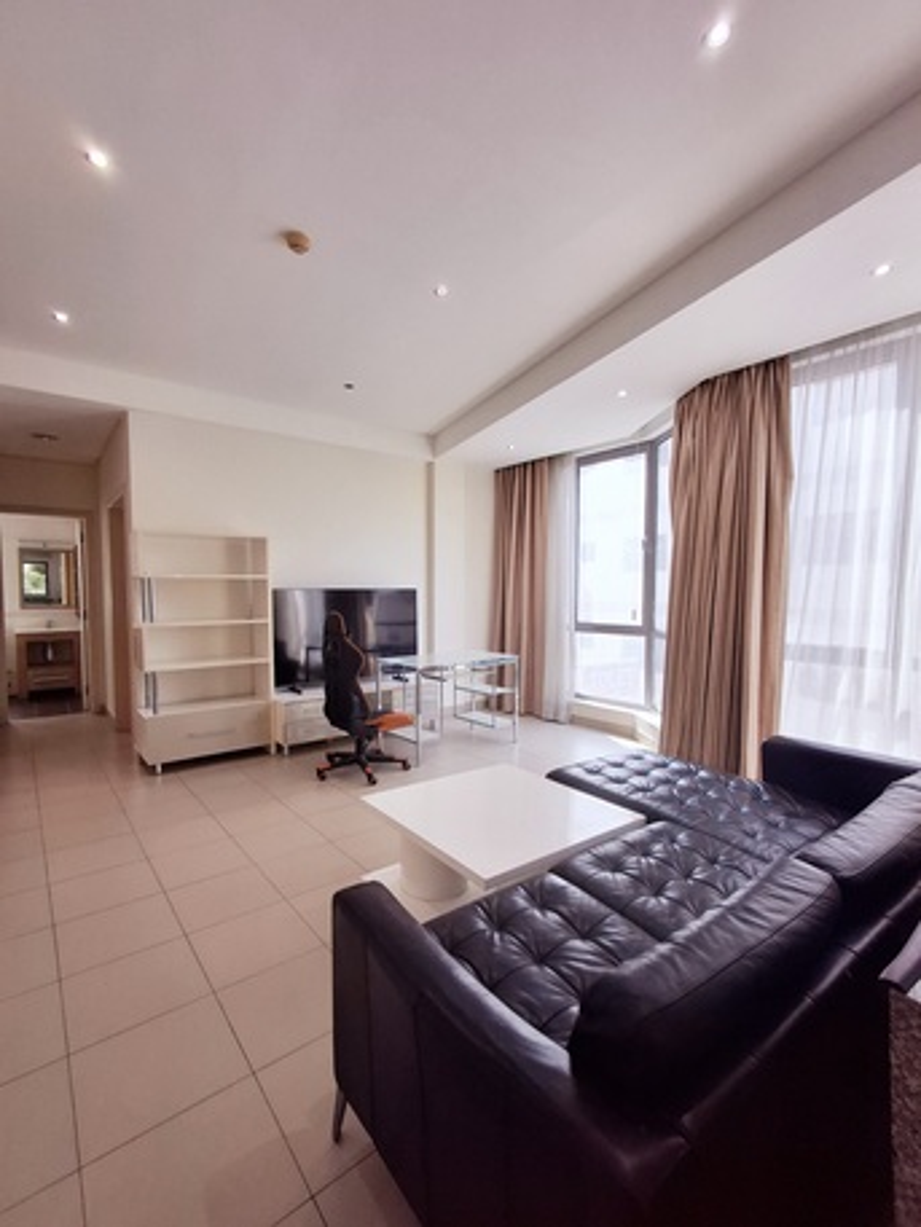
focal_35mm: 16
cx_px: 460
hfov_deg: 78.1
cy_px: 614
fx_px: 567
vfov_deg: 94.5
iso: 50
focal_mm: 1.64
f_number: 2.2
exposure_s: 1/100
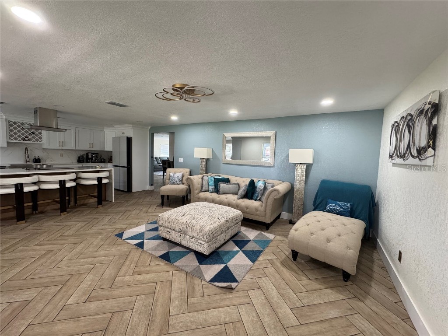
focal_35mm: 14
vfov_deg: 85.7
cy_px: 168
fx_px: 181
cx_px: 224
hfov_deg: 102.1
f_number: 2.2
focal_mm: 2.22
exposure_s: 1/120
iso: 320
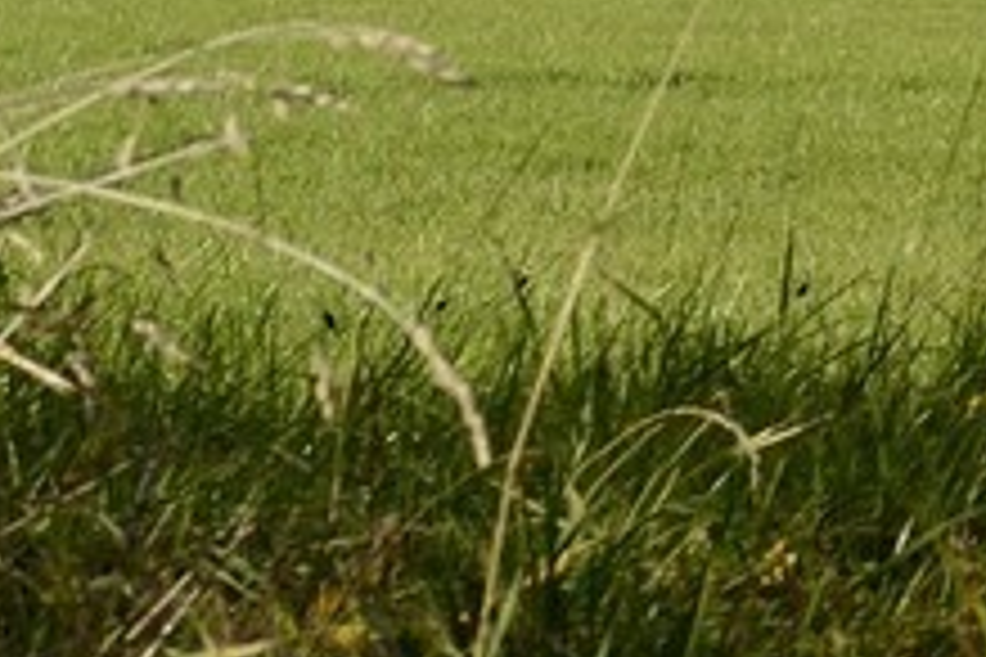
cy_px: -1386
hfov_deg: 5.1
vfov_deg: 3.5
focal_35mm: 380
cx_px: 3282
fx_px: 10407
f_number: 11
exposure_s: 1/250
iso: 200
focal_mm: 52
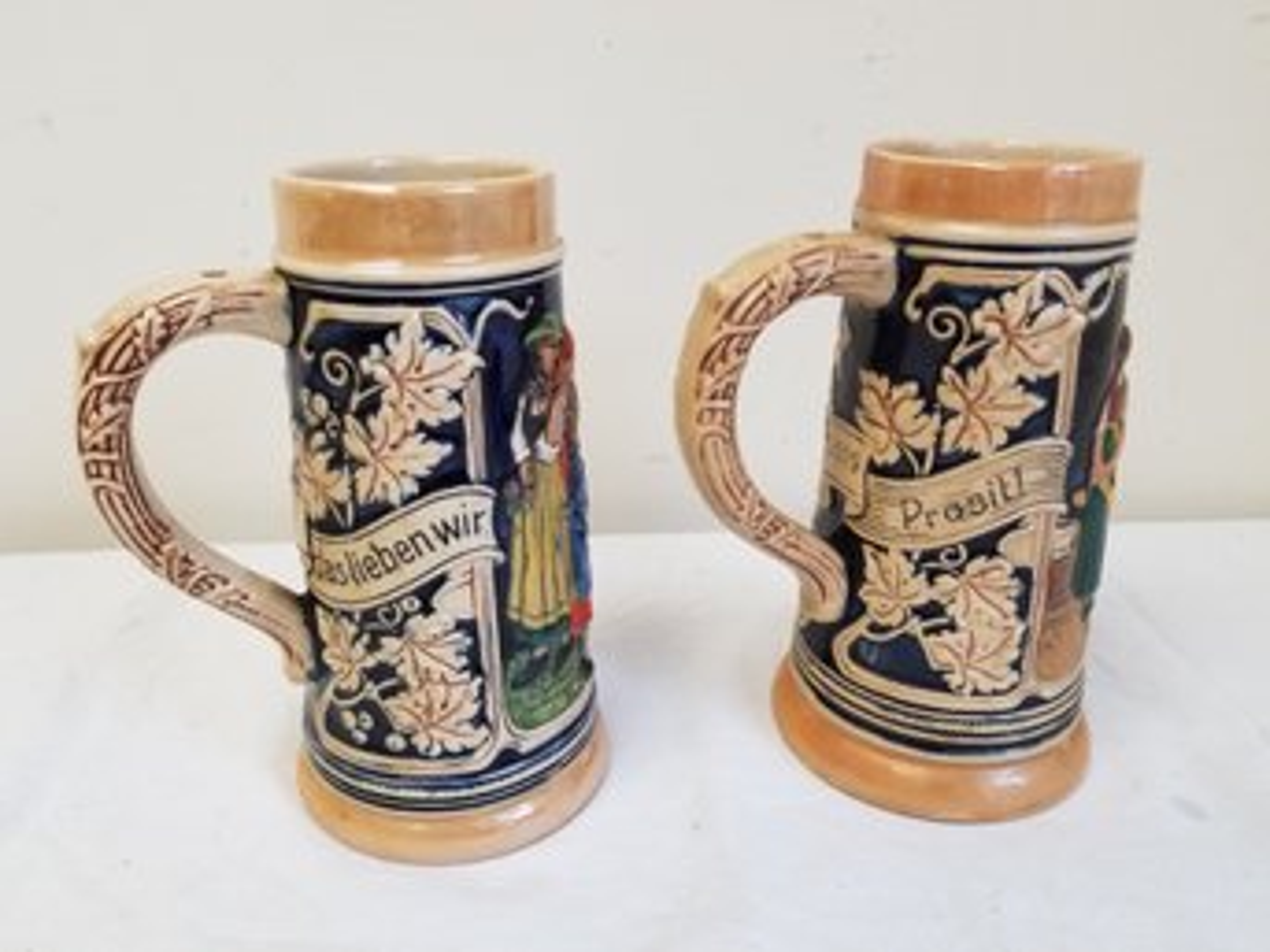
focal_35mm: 26
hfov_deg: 67.3
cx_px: 635
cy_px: 476
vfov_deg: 53.0
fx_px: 954
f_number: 1.7
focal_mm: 4.25
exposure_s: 1/60
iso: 100
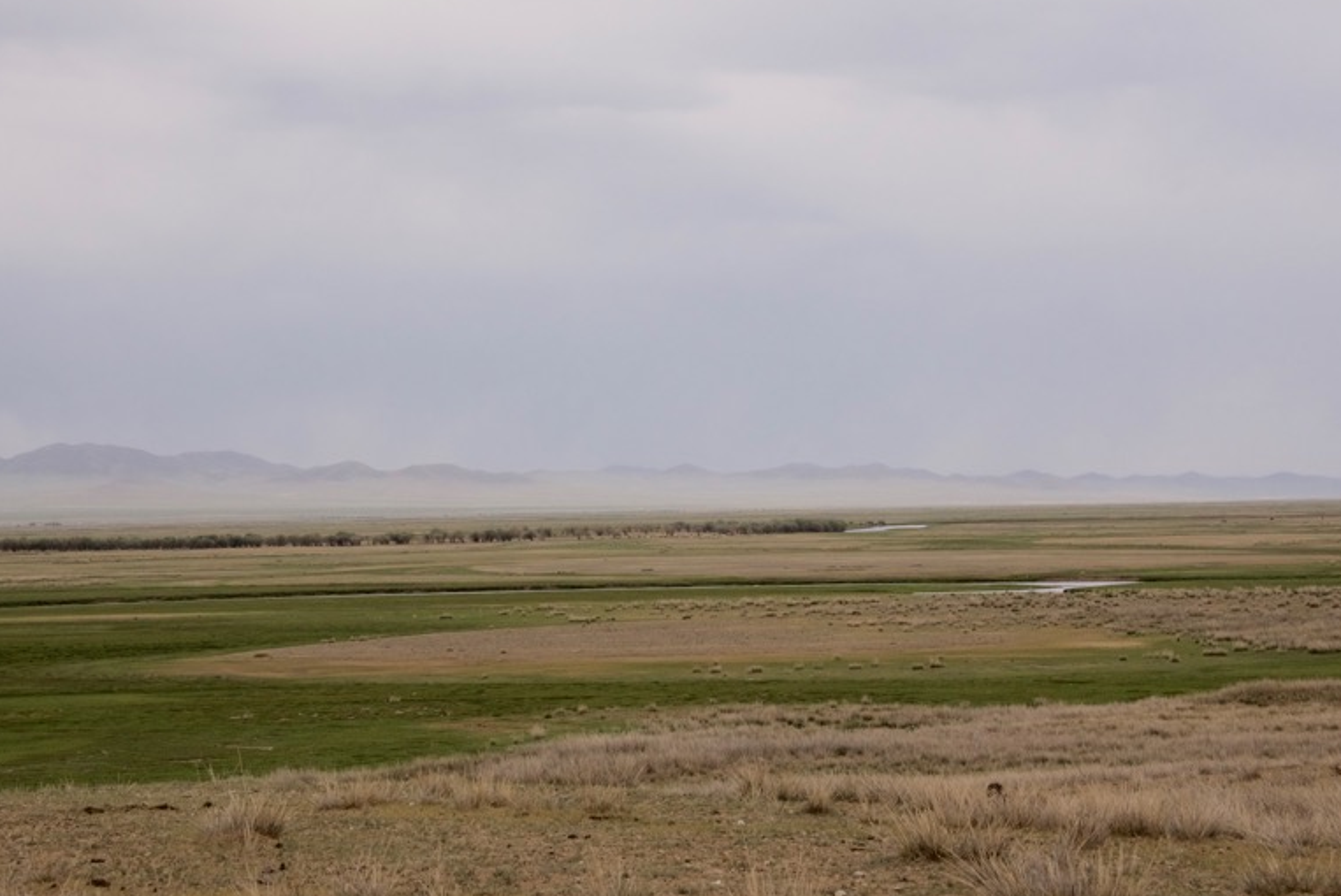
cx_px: 640
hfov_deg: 22.1
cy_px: 473
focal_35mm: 92
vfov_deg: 14.9
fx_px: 3429
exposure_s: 1/1000
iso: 640
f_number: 8
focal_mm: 78
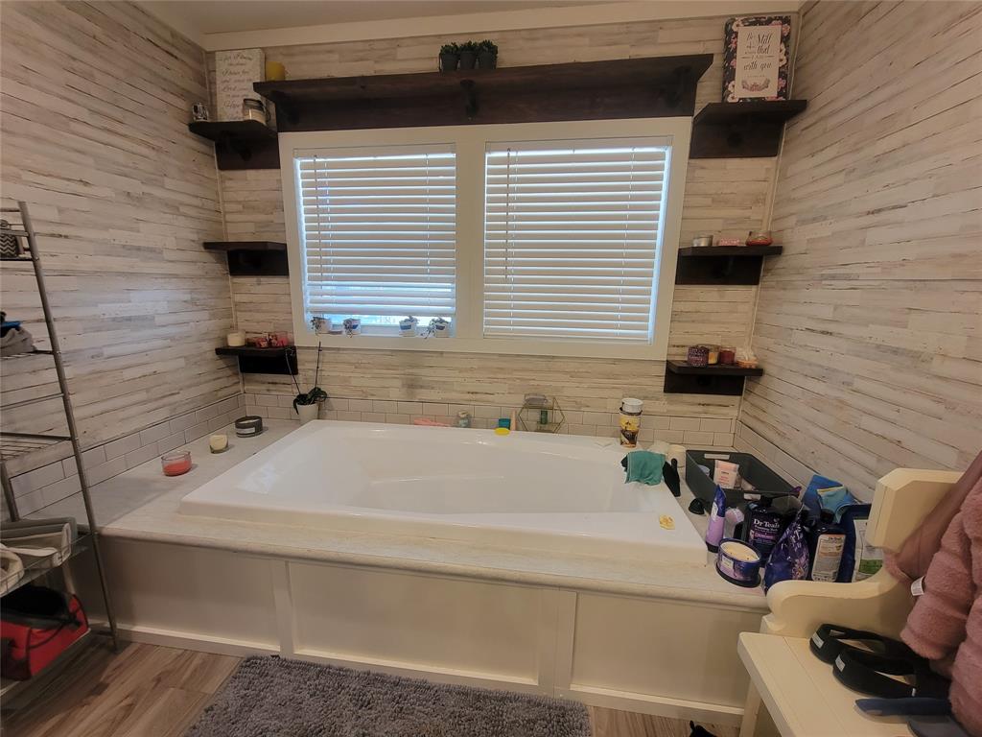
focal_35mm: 13
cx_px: 491
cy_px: 368
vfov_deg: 89.9
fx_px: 369
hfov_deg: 106.2
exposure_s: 1/60
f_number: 2.2
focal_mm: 2.2
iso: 160
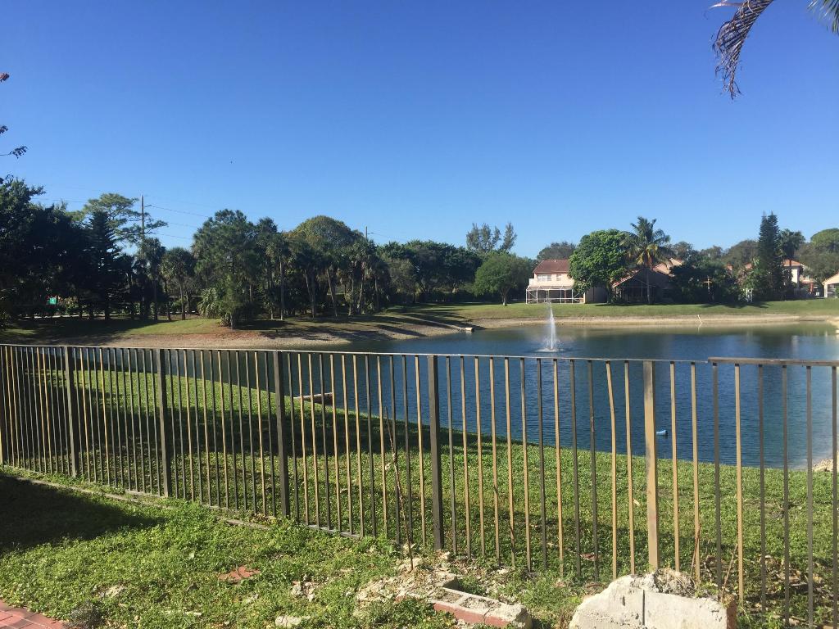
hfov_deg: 61.7
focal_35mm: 29
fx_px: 703
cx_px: 420
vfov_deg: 48.2
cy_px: 314
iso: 32
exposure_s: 1/1464
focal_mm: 4.15
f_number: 2.2
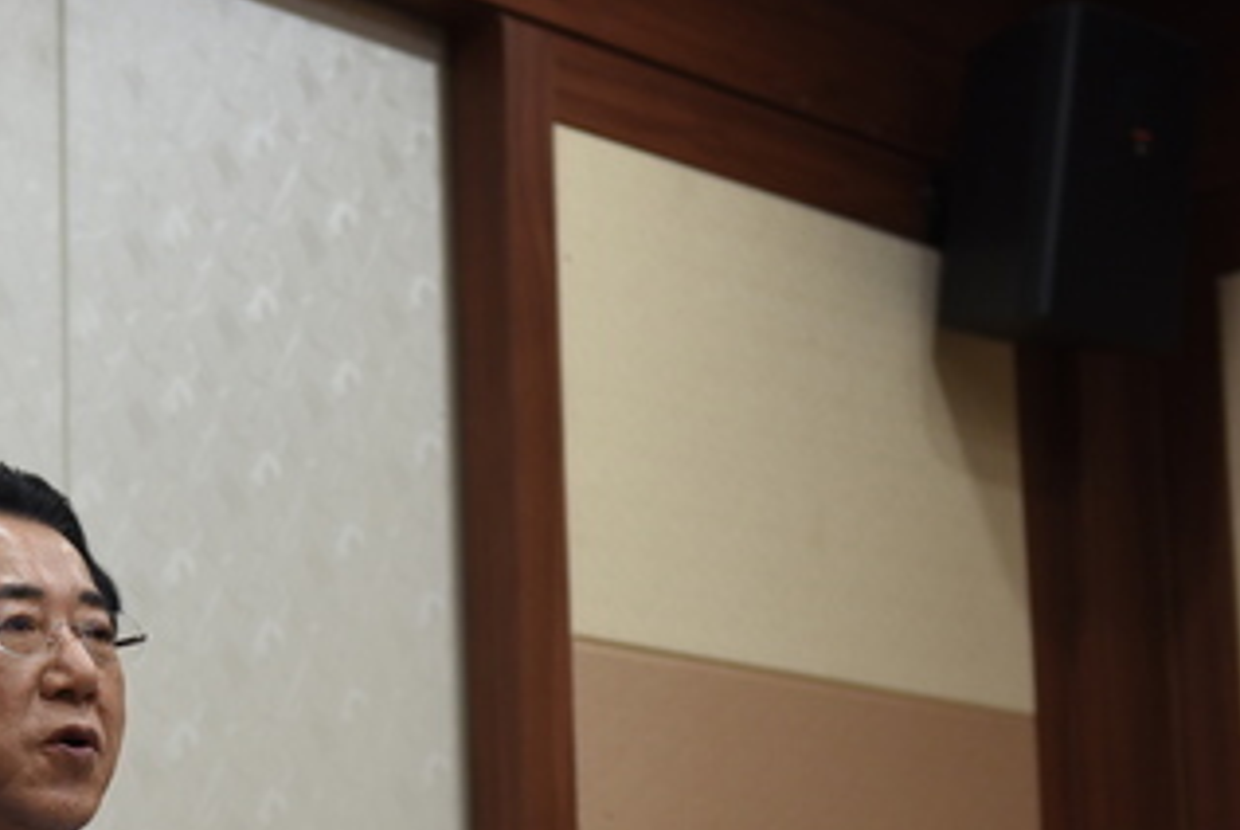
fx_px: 3413
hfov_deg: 20.1
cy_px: 742
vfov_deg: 13.7
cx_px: 90
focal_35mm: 99
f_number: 3.2
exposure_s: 1/400
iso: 1250
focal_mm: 50
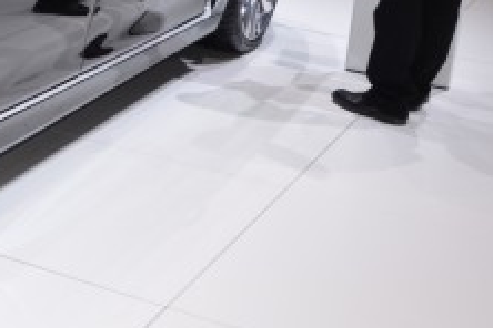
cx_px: -315
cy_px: -3
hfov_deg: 18.8
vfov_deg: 14.8
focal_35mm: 91
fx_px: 1246
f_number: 5
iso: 100
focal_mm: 18
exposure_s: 1/200
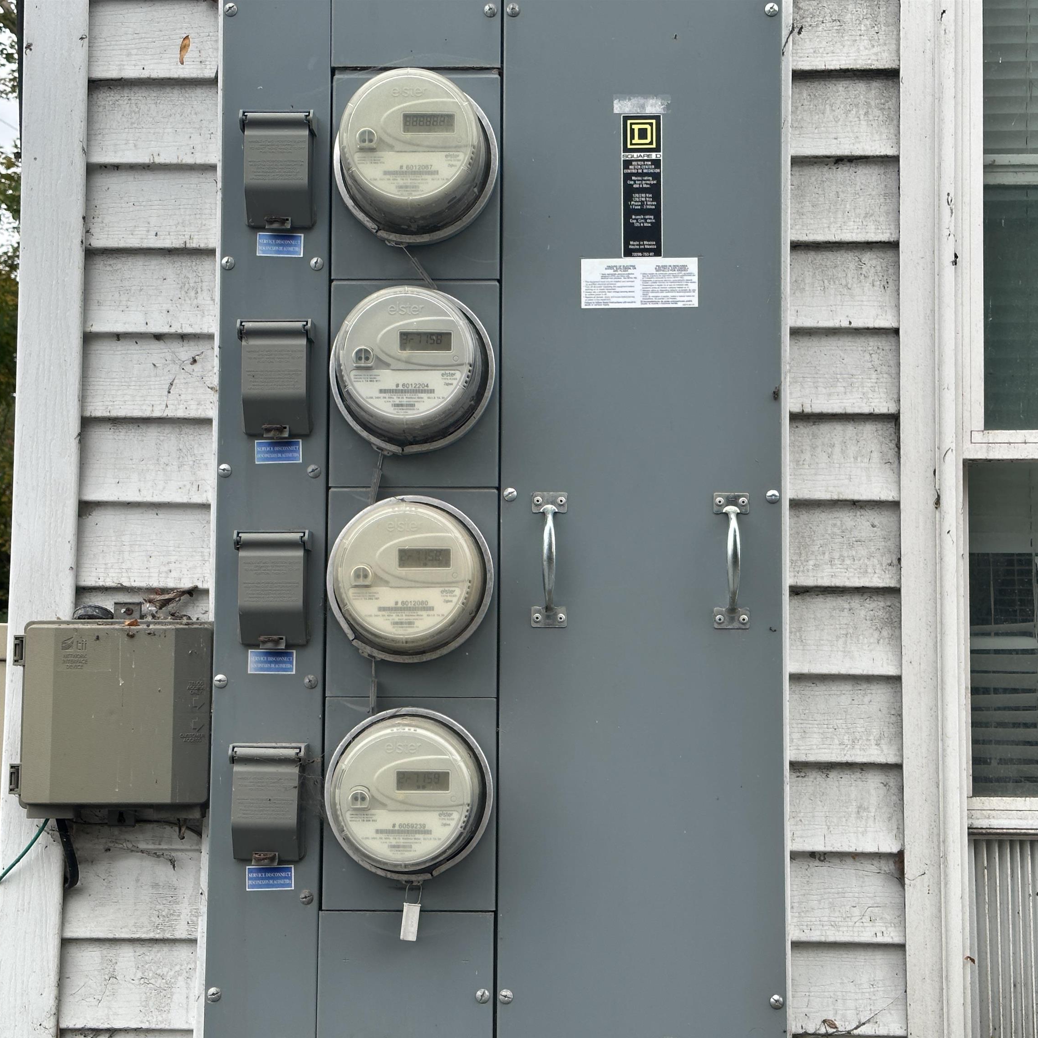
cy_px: 522
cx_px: 502
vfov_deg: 30.0
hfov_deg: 30.0
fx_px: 1934
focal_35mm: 57
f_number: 1.78
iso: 64
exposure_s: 1/293
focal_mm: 6.86
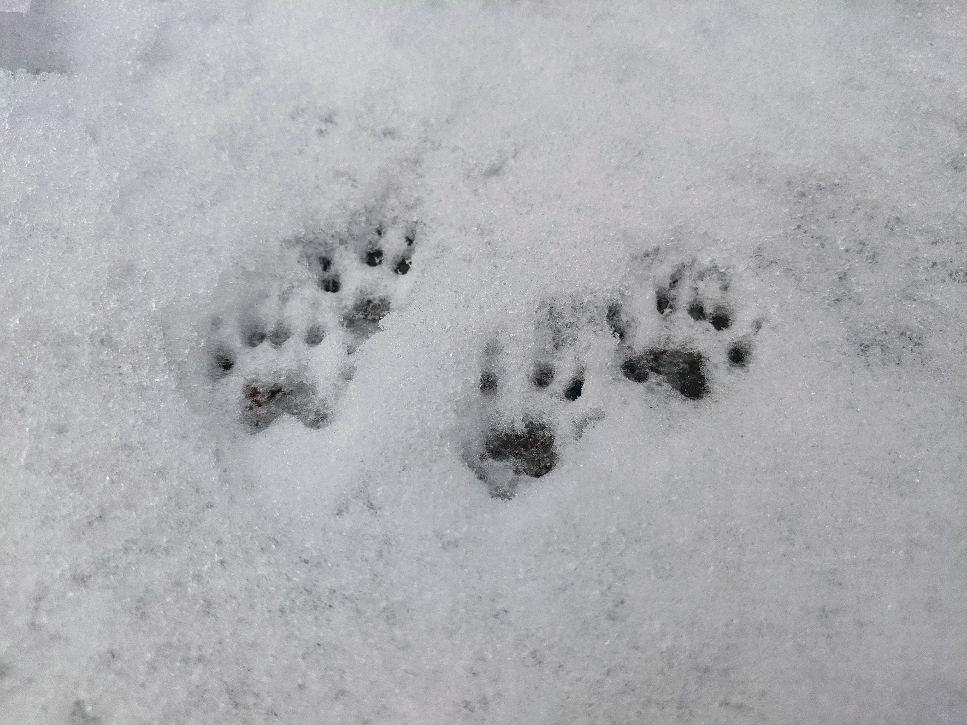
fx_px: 754
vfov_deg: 51.4
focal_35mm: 27
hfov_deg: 65.3
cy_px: 362
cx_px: 484
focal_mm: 4.44
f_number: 1.8
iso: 66
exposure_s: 1/405
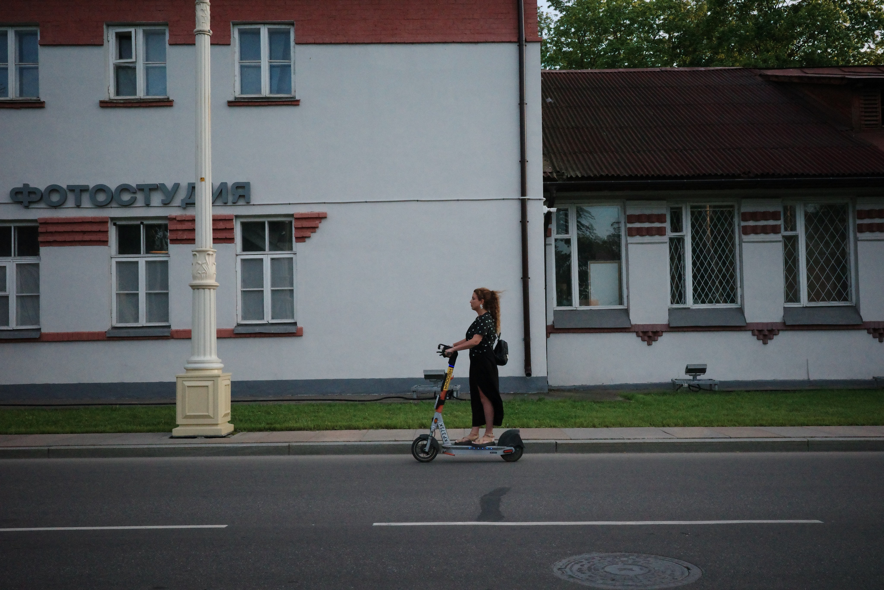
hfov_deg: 48.5
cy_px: 295
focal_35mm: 40
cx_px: 442
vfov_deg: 33.4
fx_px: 982
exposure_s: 1/500
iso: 5000
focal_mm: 26
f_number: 11
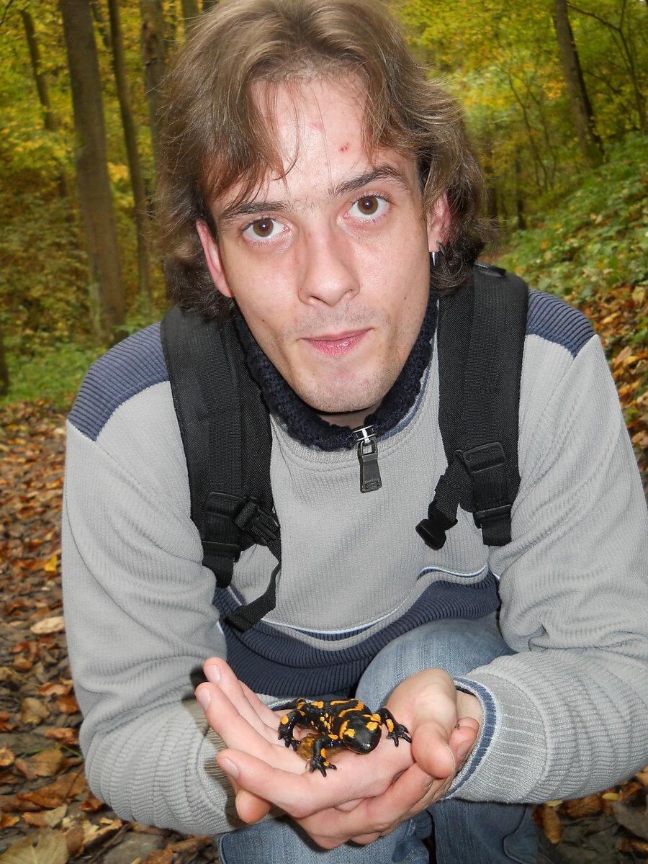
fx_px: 1023
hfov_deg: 35.1
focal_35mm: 41
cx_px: 324
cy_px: 432
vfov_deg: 45.8
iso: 100
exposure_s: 1/30
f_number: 3.1
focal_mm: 6.72
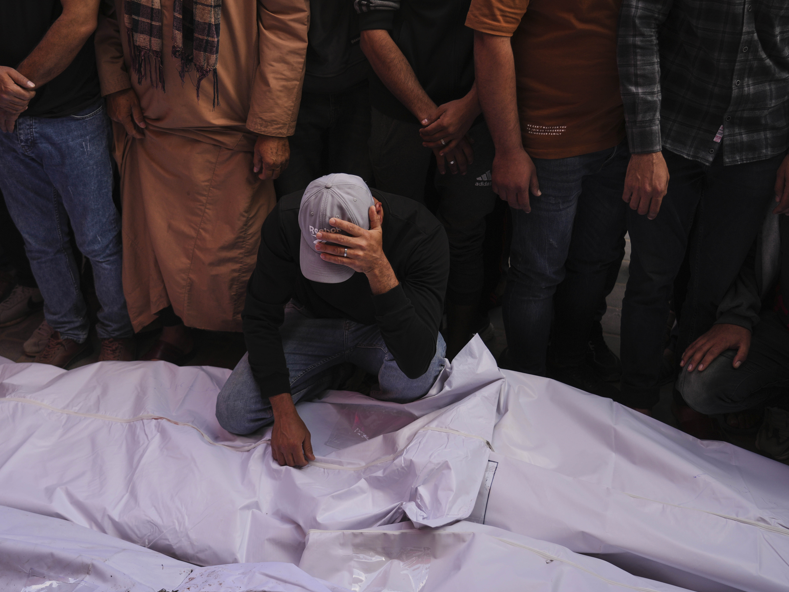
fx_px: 935
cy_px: 298
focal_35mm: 41
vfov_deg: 35.1
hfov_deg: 45.6
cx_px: 338
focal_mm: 37
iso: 200
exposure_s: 1/400
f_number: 4
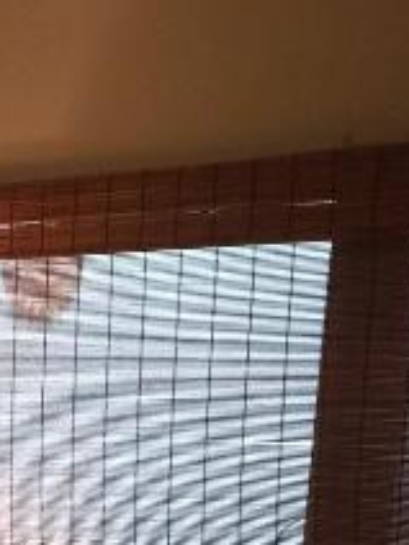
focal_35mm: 105
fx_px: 1654
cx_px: -275
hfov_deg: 13.0
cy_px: 800
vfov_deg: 17.1
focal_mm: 4.15
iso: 32
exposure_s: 1/15
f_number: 2.2
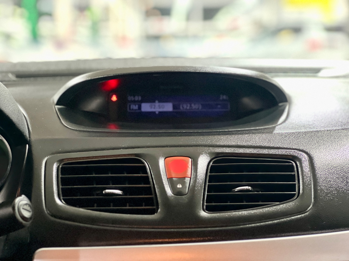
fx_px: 776
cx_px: 174
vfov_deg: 19.1
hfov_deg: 25.3
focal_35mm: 77
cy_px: 130
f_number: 2.8
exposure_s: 1/15
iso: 2000
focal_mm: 9
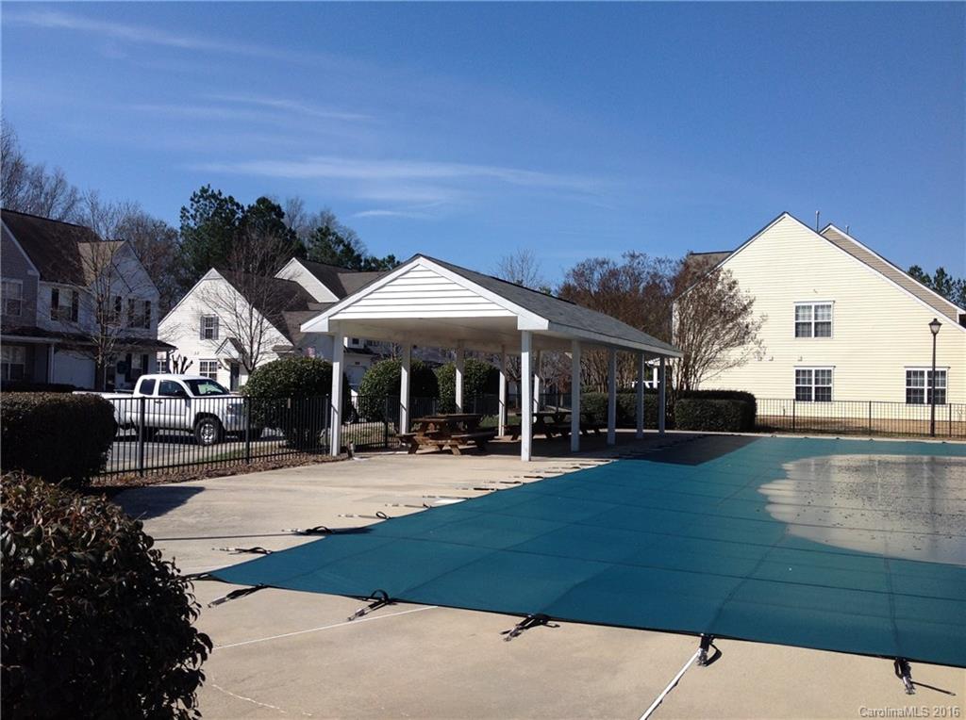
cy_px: 360
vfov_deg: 40.6
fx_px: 975
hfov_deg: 52.7
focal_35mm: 35
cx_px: 483
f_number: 2.4
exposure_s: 1/2326
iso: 50
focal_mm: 4.28
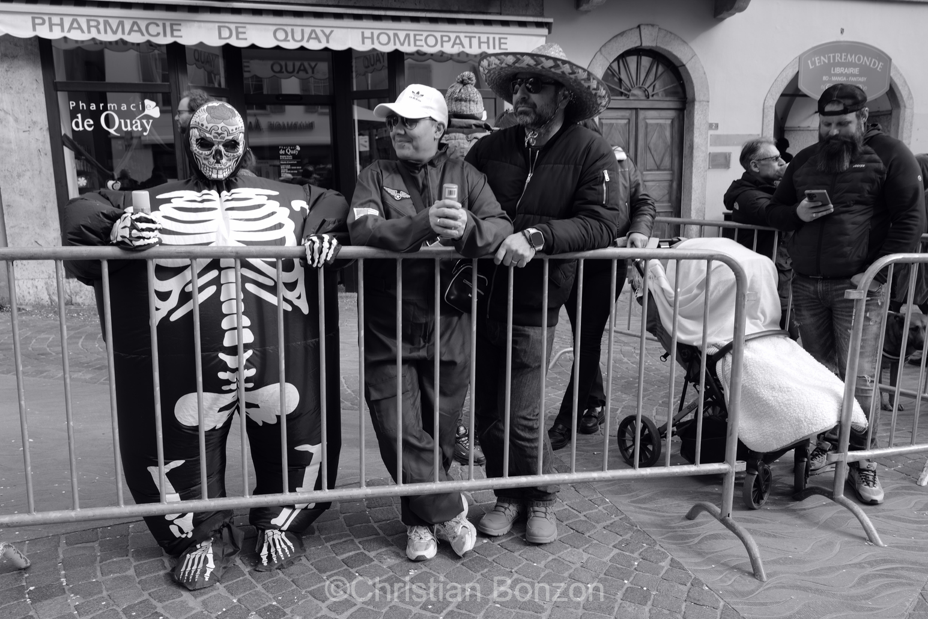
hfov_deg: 63.7
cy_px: 320
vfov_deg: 45.0
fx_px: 747
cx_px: 466
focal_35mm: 29
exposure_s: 1/160
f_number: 5.6
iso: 200
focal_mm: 28
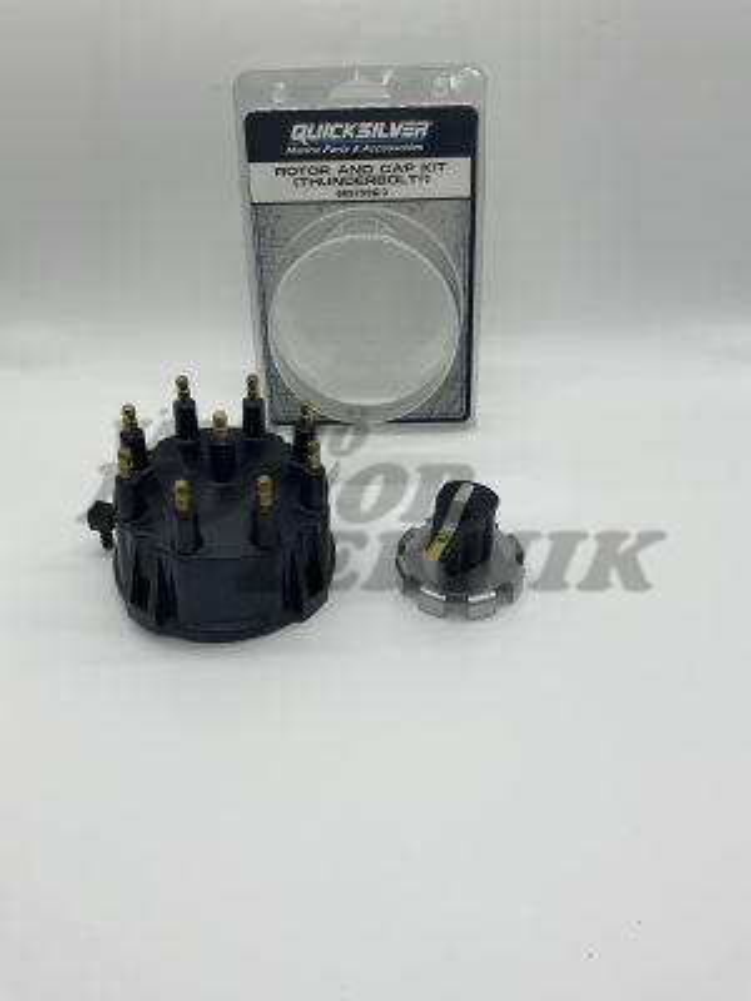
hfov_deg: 48.2
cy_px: 500
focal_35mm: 29
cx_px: 376
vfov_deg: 61.7
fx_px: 839
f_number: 1.8
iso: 16
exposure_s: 1/869
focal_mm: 3
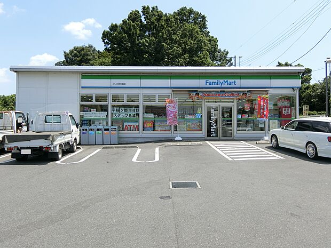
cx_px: 166
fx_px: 287
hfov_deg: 60.0
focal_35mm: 30
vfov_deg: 46.8
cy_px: 124
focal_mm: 6.4
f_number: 3.3
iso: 80
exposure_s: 1/800
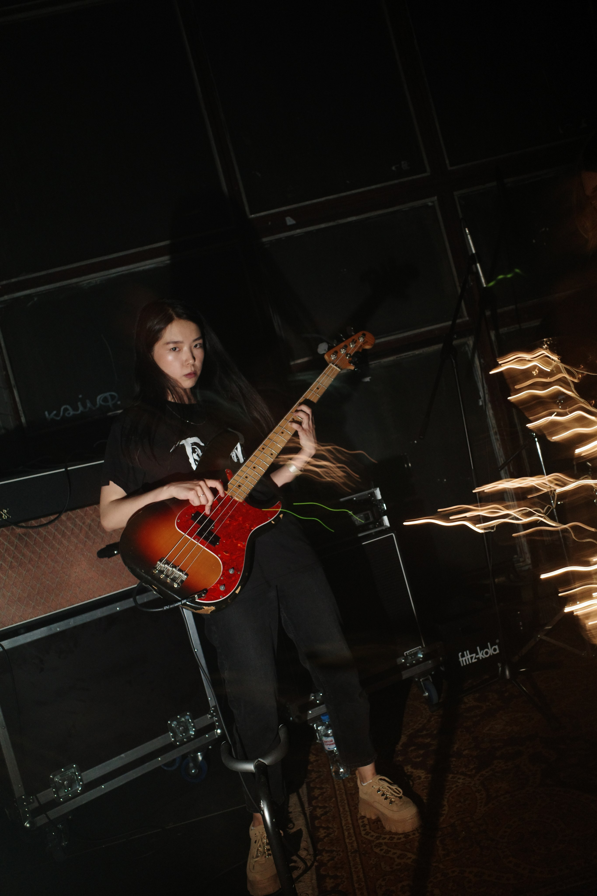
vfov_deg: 65.5
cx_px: 298
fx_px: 696
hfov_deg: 46.4
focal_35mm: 28
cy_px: 448
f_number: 4.5
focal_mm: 18.3
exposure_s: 1/25
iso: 1600
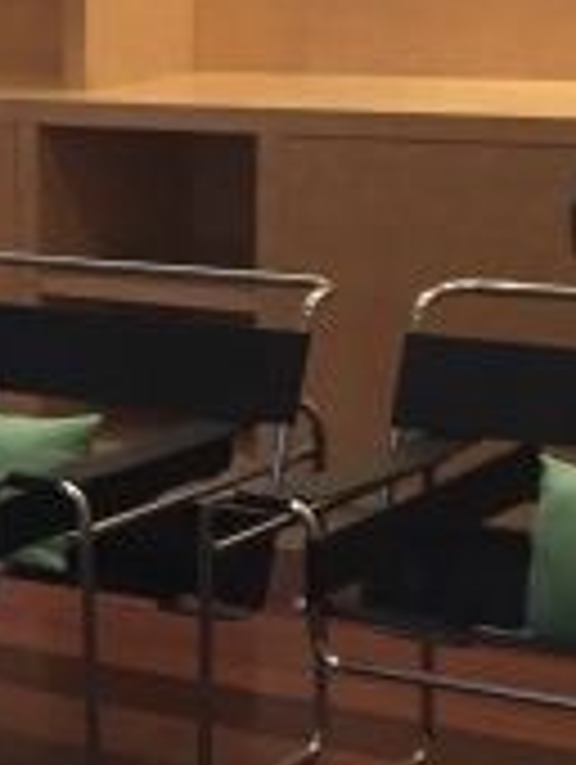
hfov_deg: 10.6
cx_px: -490
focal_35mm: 131
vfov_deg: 15.0
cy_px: 477
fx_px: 2899
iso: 250
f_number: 2.2
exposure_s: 1/30
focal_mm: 4.15
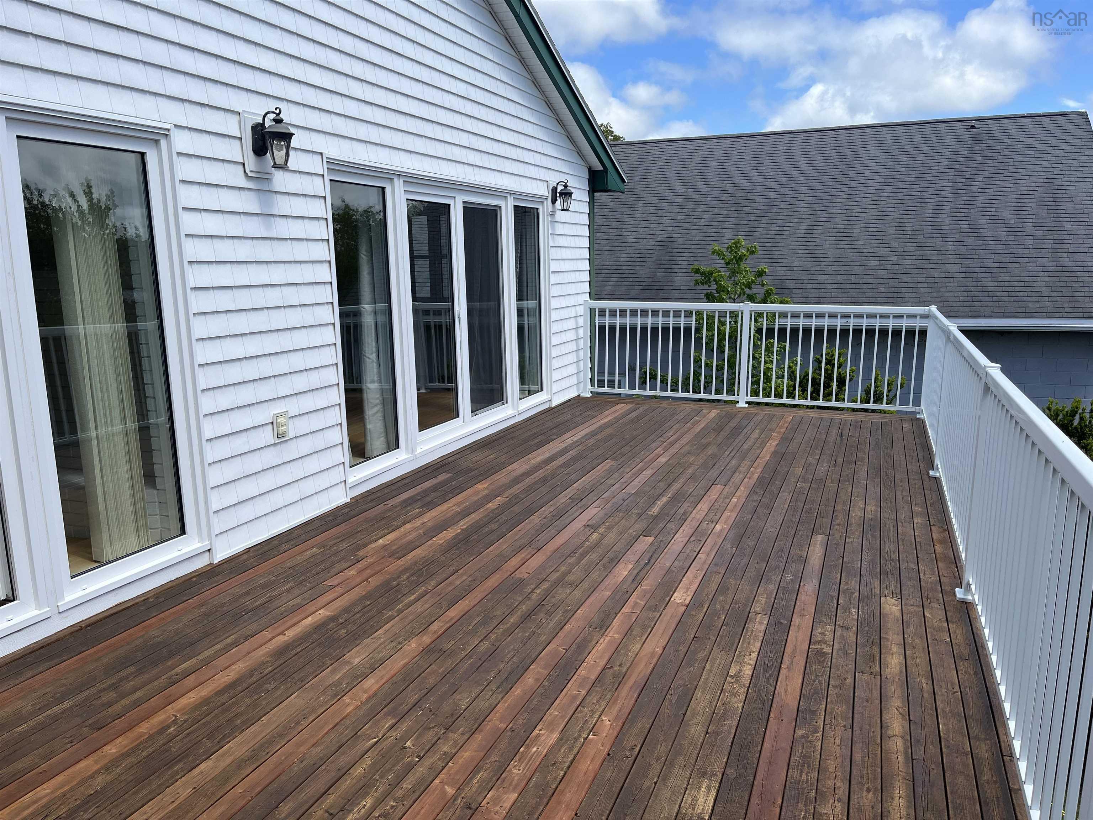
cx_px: 546
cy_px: 410
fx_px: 821
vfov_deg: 53.1
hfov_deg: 67.3
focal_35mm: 26
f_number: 1.6
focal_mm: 5.1
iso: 50
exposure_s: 1/3135
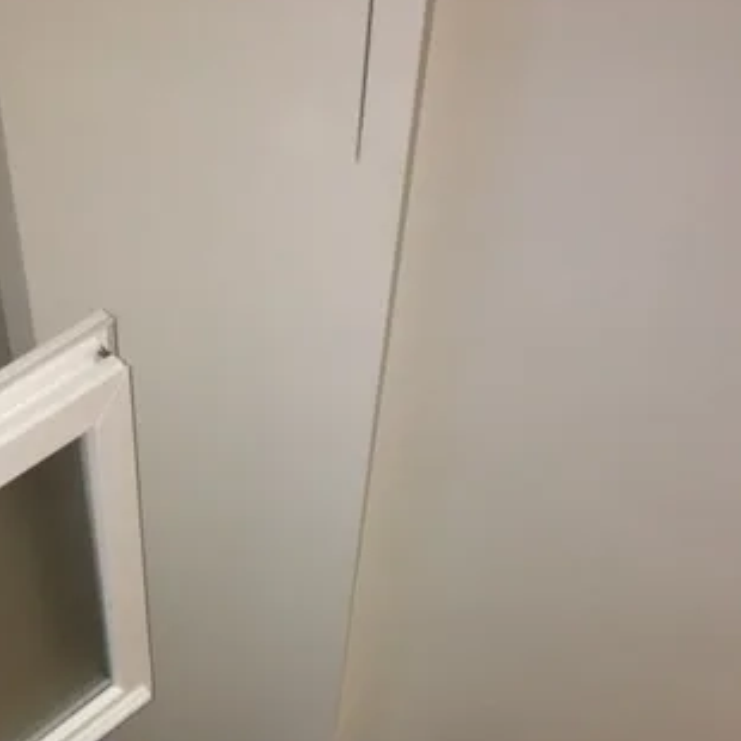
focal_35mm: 53
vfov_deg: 30.1
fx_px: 1284
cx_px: 294
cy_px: 729
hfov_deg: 32.1
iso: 125
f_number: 2.2
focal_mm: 4.15
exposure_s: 1/17
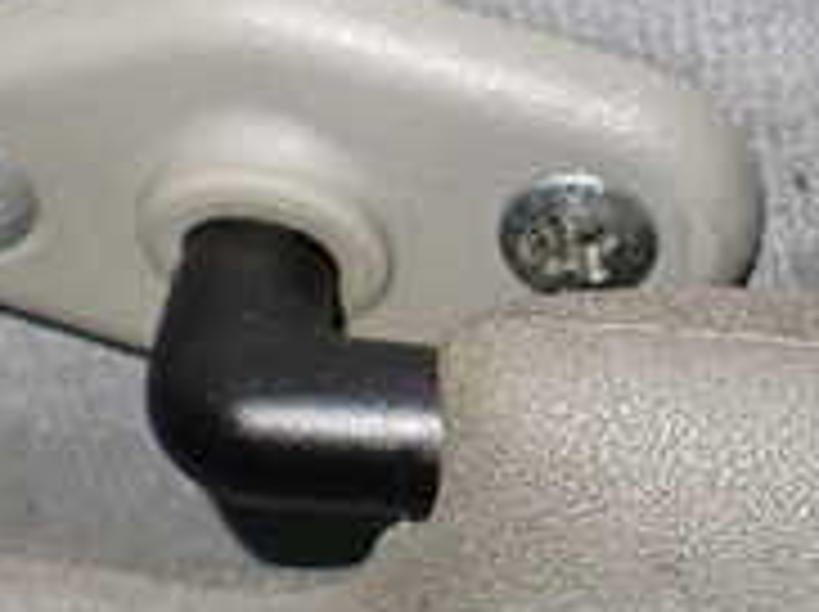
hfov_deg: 19.8
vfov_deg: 14.9
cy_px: 274
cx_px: 513
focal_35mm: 99
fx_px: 2339
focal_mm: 5.4
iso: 800
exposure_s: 1/80
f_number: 2.3
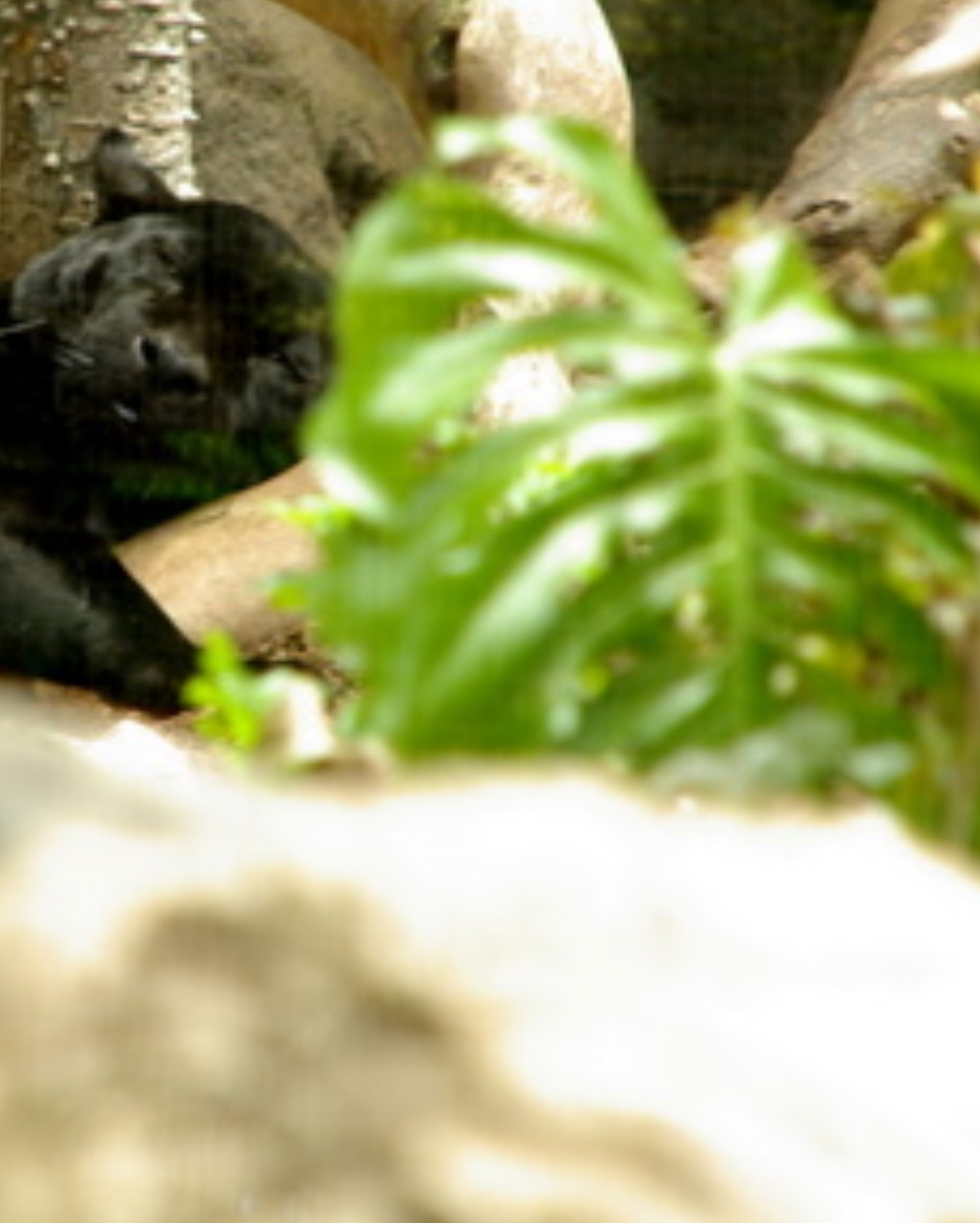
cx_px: 60
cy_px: 398
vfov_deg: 3.1
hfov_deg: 2.5
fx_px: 22744
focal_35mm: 628
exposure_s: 1/20
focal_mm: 200
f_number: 6.7
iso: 100
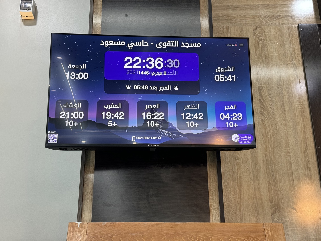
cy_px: 120
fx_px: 445
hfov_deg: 39.7
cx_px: 160
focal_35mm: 48
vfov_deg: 30.3
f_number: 1.78
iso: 125
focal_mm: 6.76
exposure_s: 1/50
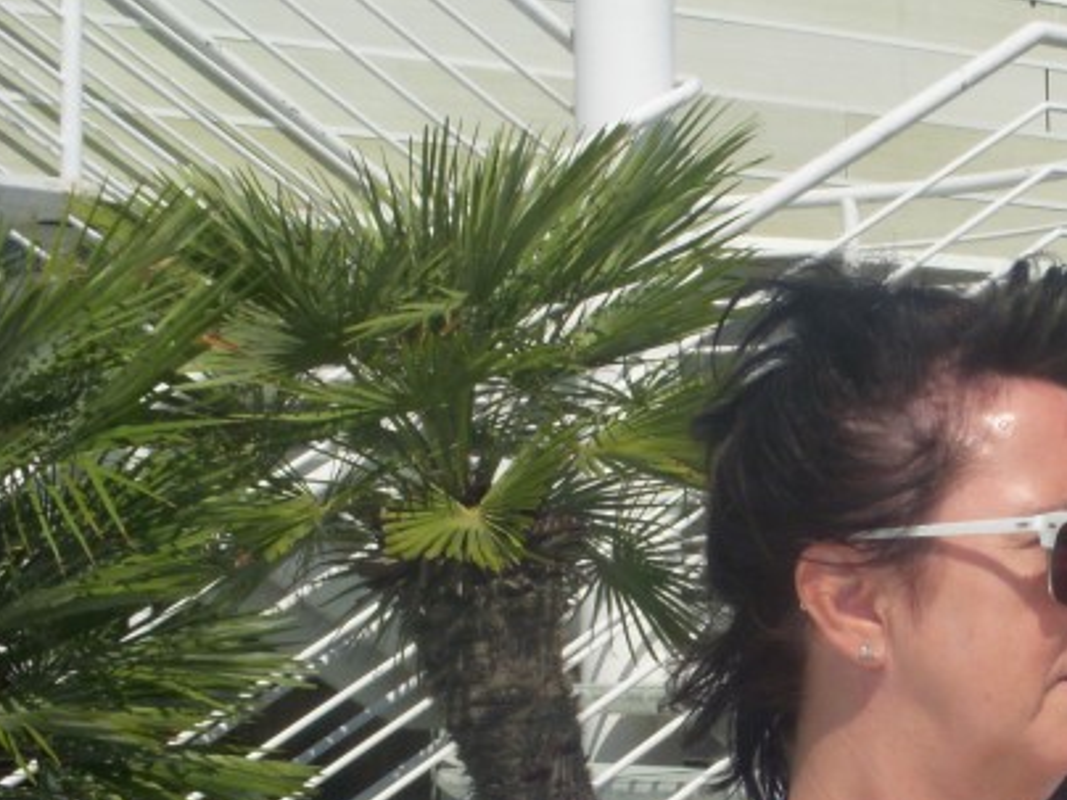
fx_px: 3483
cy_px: 576
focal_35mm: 113
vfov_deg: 13.1
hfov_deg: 17.1
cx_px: 998
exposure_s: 1/500
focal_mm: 9.4
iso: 100
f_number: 7.2
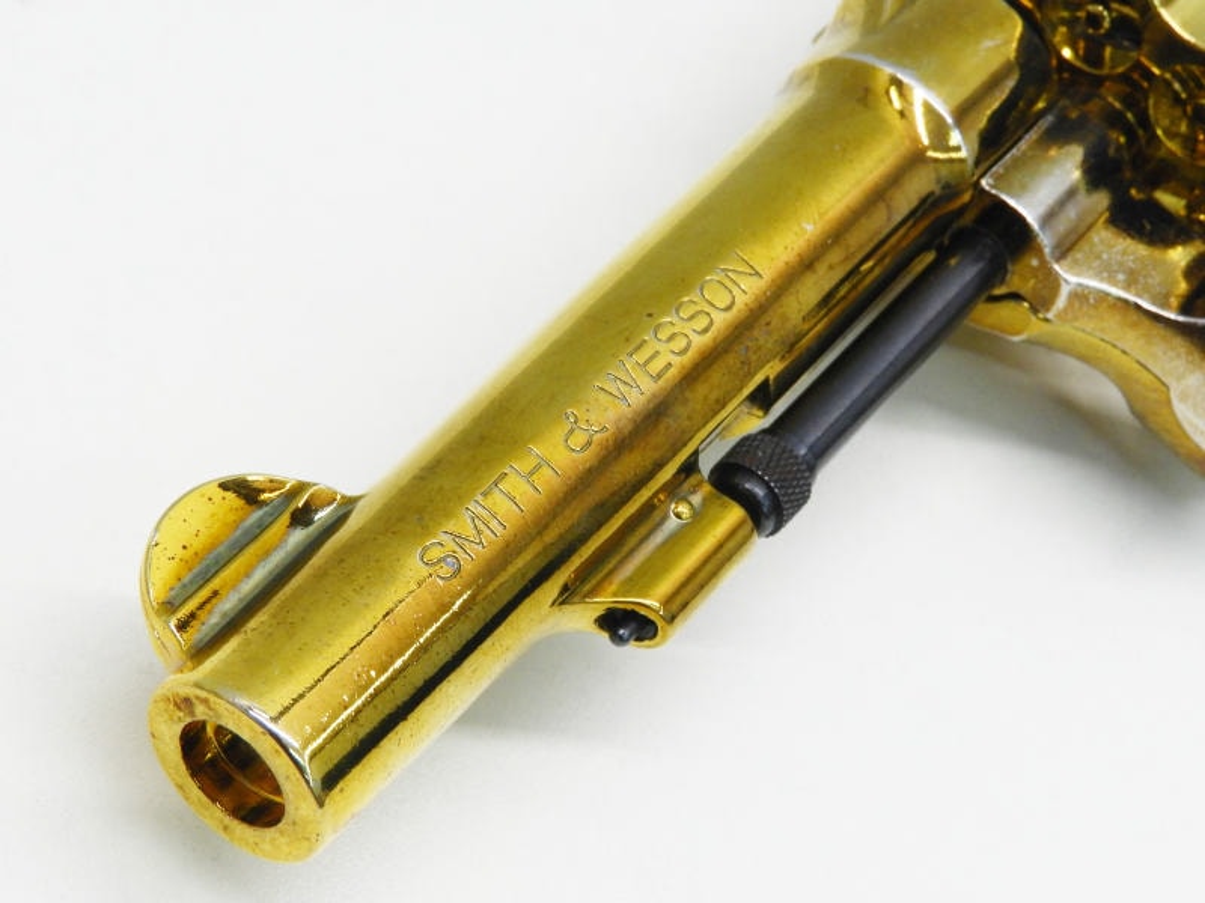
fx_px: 3307
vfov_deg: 15.6
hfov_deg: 20.7
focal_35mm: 95
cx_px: 602
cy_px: 452
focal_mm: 17
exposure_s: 1/40
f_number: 7.6
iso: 200
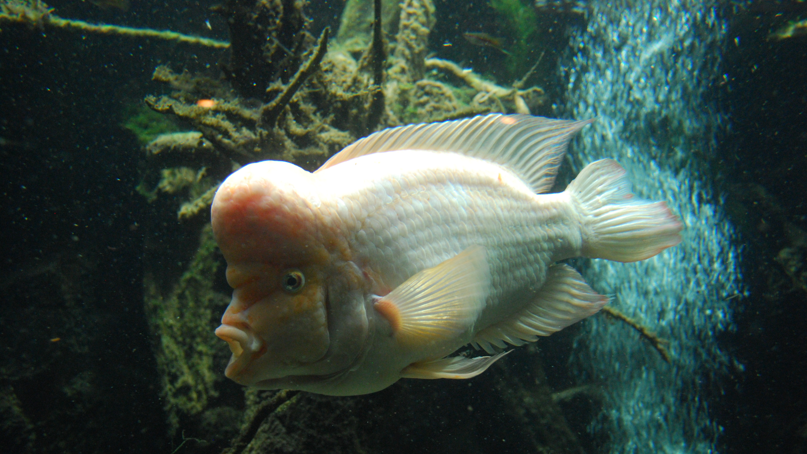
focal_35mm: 35
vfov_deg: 33.7
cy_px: 236
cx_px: 407
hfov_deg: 56.6
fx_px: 749
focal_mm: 22
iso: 800
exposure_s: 1/25
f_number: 4
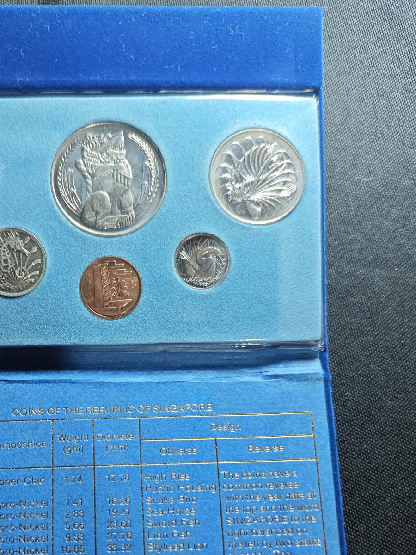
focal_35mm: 36
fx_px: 577
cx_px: 111
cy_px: 395
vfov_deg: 49.9
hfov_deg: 38.8
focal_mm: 5.84
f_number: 1.6
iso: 160
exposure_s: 1/50
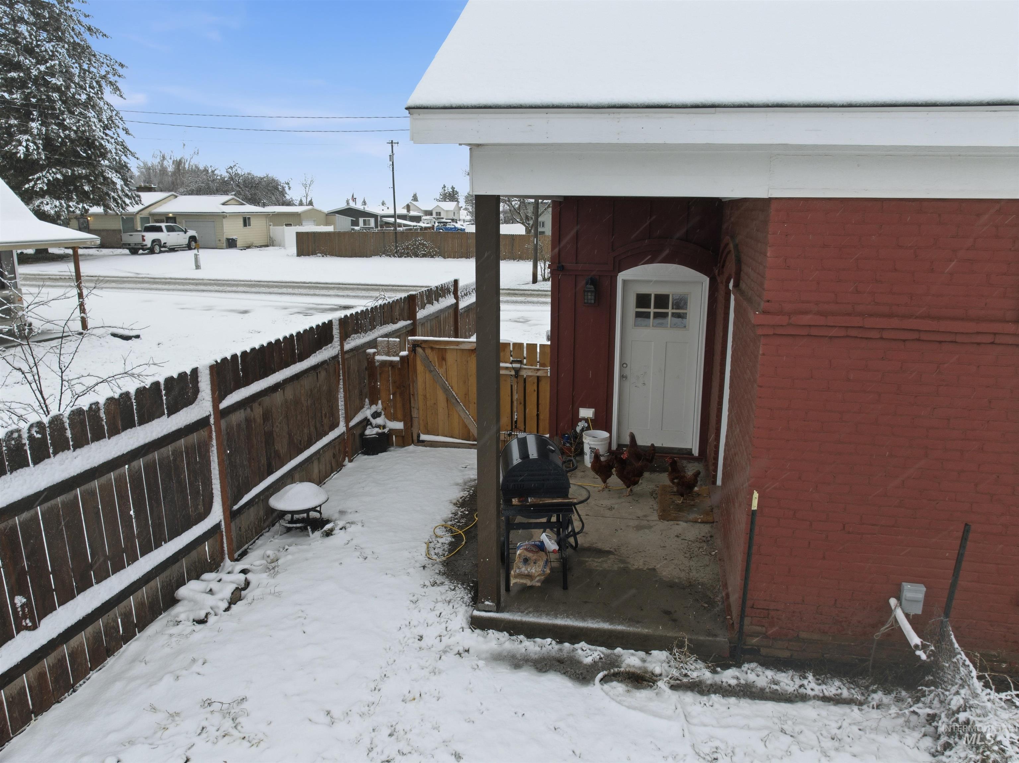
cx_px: 510
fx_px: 706
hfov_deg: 71.6
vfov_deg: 56.8
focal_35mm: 24
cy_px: 382
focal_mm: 12.3
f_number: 2.8
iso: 100
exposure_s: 1/800
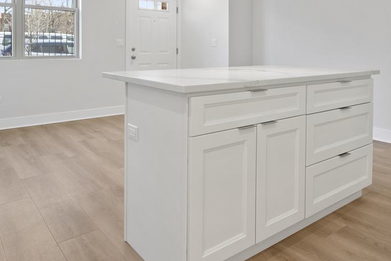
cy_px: 56
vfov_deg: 41.9
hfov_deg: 61.4
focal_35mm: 30
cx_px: 234
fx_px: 326
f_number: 7.1
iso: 640
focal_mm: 14
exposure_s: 1/2.5
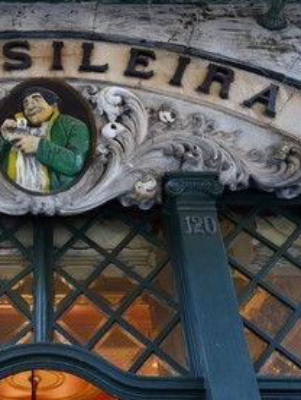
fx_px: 591
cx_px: 43
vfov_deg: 37.5
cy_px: 199
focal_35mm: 51
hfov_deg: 27.8
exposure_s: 1/25
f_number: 6.3
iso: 1600
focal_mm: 35
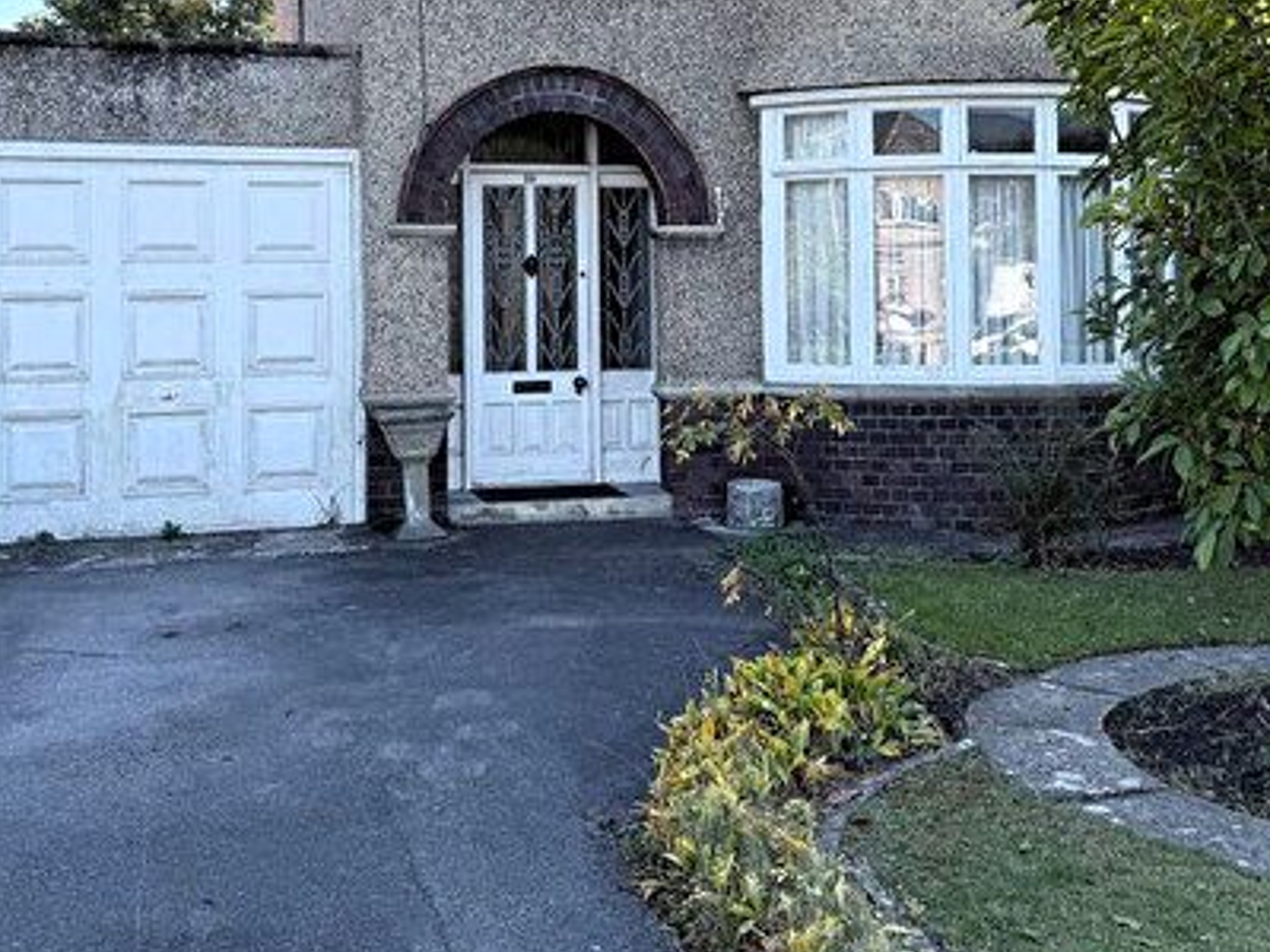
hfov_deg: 44.8
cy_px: 249
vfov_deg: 33.7
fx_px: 1541
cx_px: 597
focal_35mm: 42
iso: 100
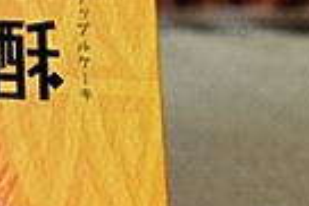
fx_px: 1873
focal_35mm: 218
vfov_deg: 6.3
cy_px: 186
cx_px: -602
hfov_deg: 8.1
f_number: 3.6
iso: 1600
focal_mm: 23
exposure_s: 1/75
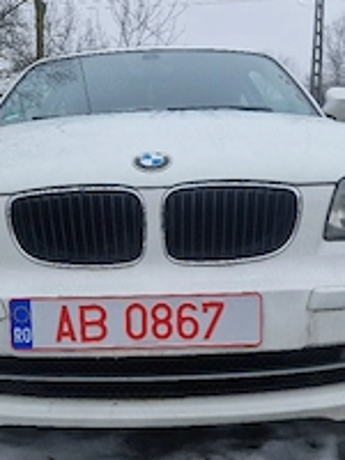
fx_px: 611
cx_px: 147
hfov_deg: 31.5
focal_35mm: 46
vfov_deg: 40.9
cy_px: 292
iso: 50
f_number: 1.8
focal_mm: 5.4
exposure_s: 1/667
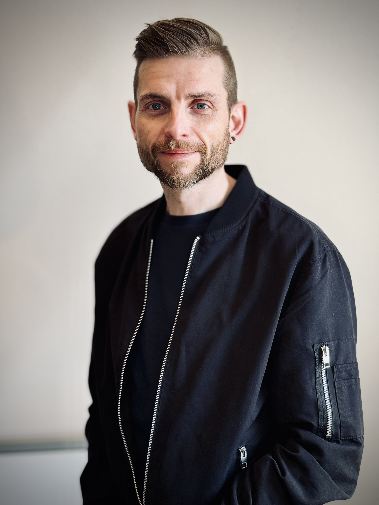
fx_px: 701
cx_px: 190
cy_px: 252
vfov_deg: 39.7
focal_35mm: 48
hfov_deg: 30.3
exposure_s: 1/100
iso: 64
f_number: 1.78
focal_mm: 6.76
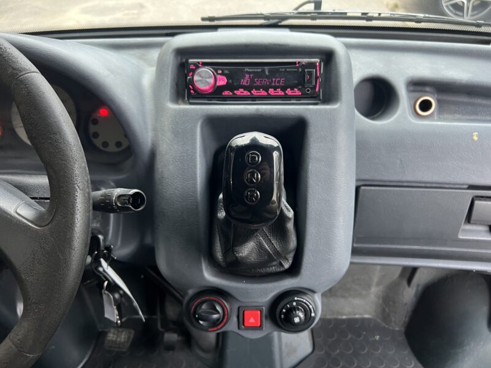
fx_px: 369
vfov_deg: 53.1
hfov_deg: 67.3
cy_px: 184
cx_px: 246
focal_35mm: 26
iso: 250
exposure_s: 1/60
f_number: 1.5
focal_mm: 5.7
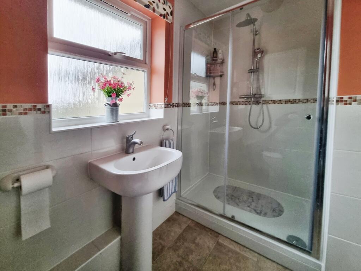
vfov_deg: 90.0
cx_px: 180
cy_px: 136
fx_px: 136
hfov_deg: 106.2
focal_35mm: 13
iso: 320
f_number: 2.2
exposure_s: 1/33
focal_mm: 2.2
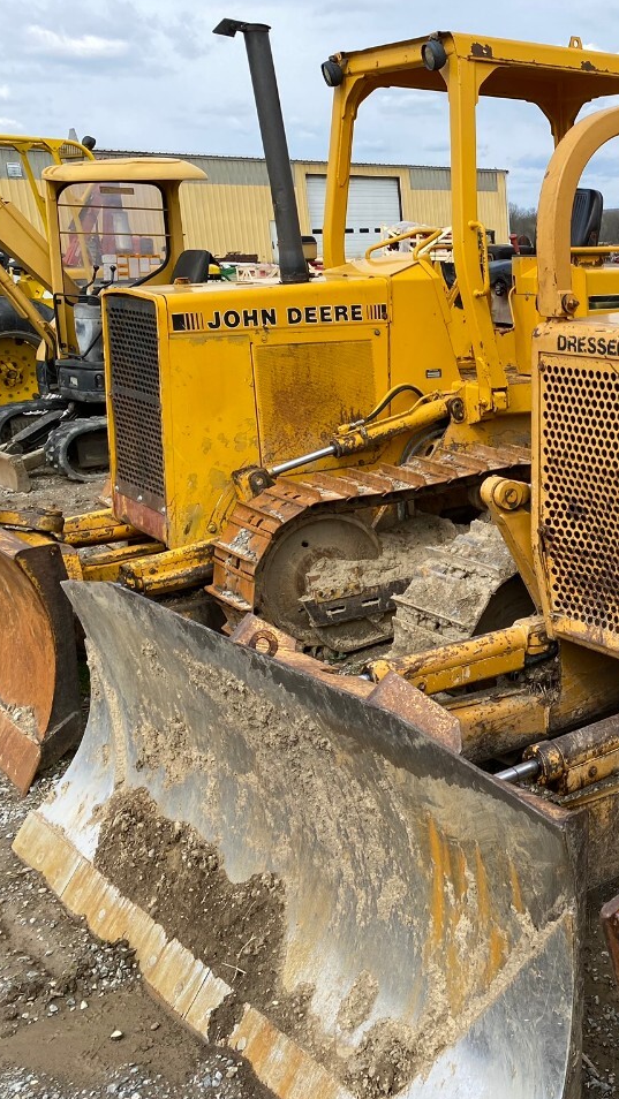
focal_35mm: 38
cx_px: 690
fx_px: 1108
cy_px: 552
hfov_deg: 28.2
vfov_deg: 52.8
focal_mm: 4.25
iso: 32
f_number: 1.8
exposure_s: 1/1901
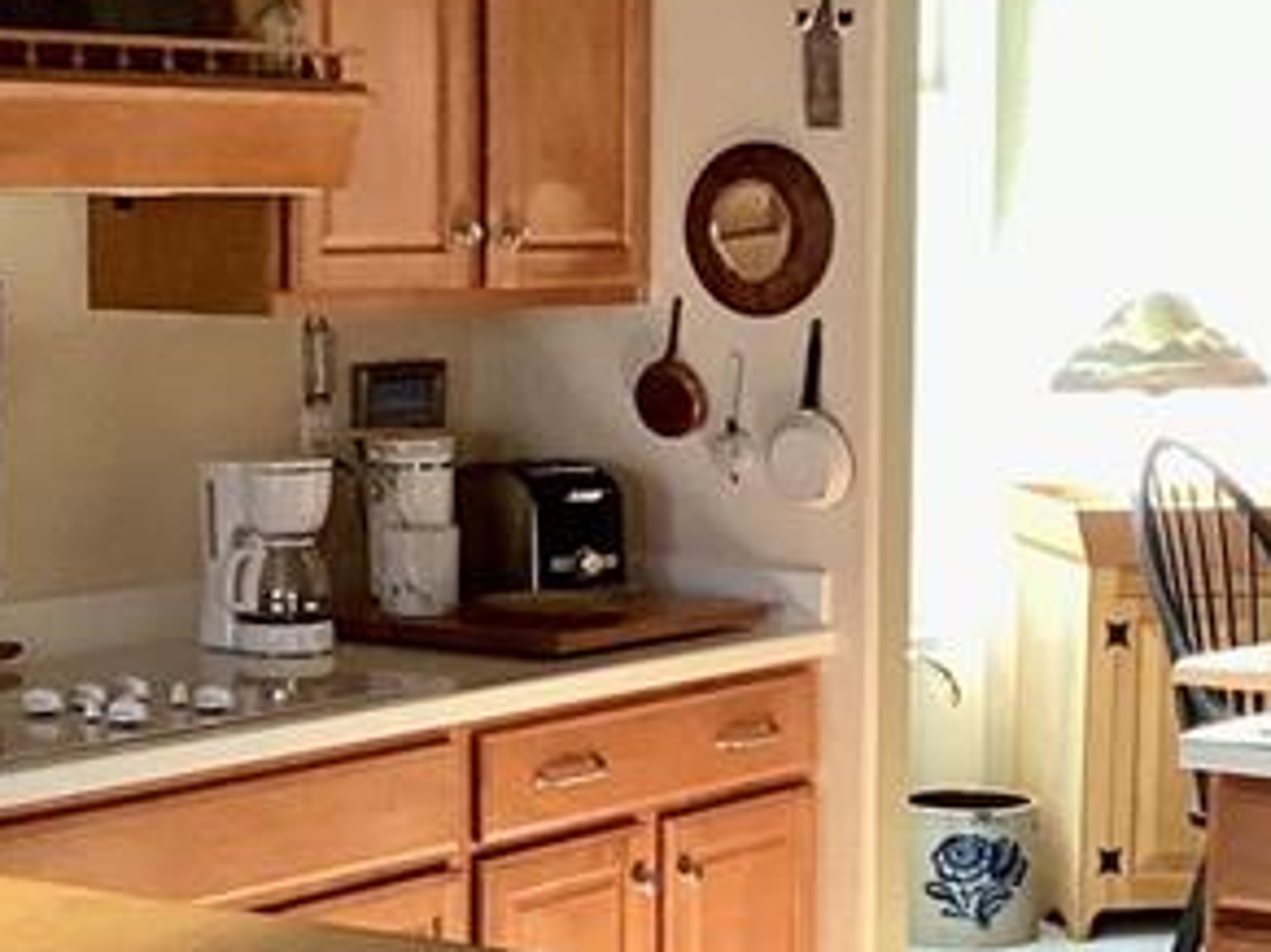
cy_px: 845
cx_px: 821
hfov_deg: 18.0
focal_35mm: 109
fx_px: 4001
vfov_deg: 13.5
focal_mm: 3.3
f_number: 2.4
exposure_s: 1/60
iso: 125
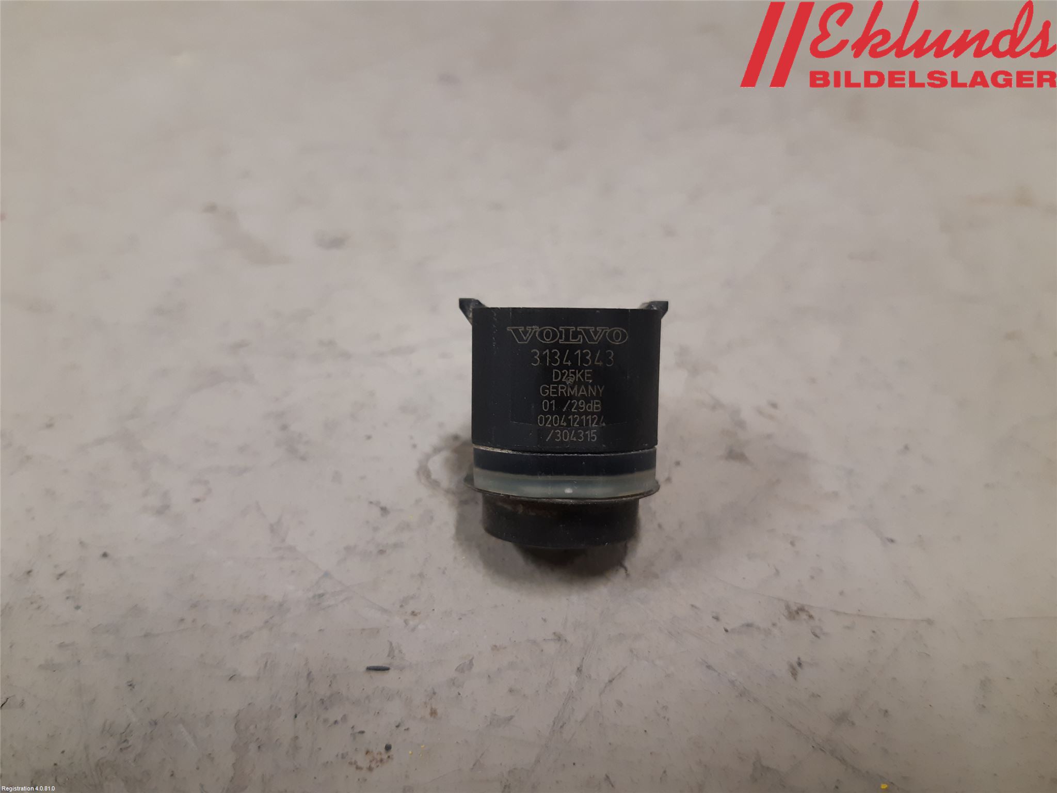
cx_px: 528
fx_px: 794
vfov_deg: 53.1
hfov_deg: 67.3
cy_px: 396
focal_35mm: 26
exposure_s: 1/50
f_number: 1.7
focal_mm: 3.93
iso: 160
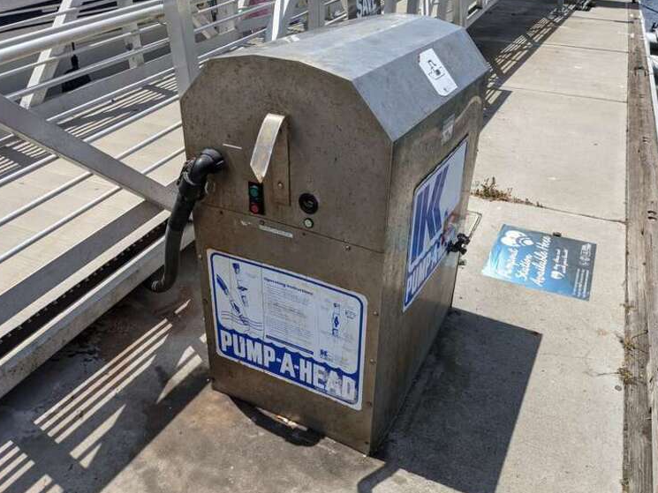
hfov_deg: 61.6
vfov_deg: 48.2
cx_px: 342
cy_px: 242
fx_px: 551
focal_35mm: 29
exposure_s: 1/3906
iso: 55
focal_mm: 4.38
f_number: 1.73
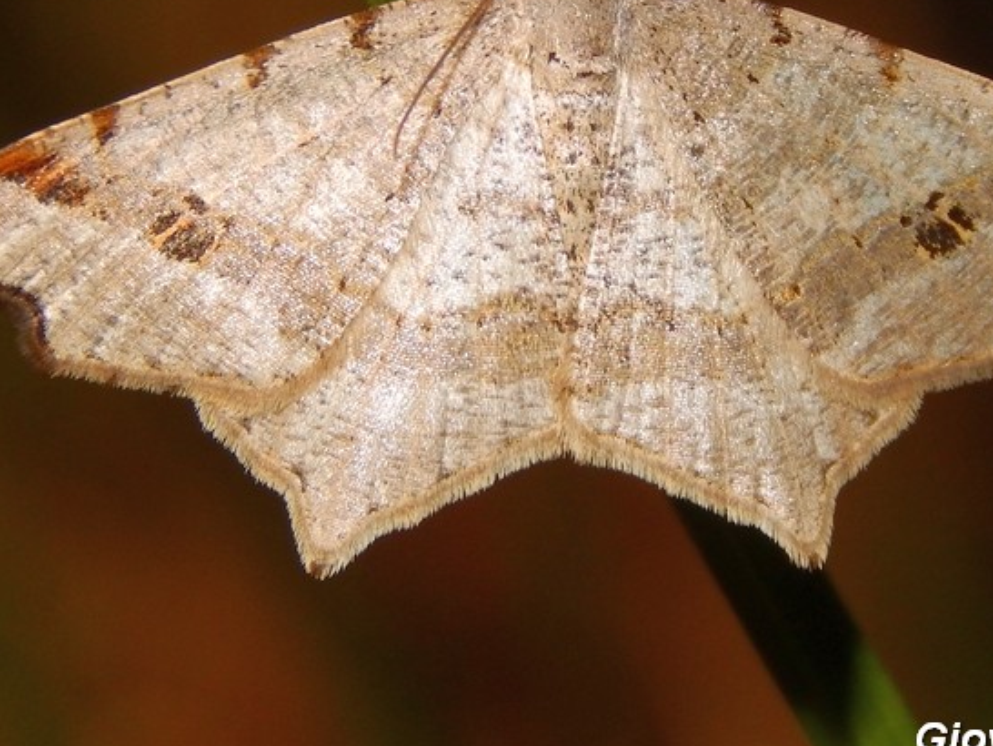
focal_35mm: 208
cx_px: 549
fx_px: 5969
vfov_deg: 7.1
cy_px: 227
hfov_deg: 9.5
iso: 125
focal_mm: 25.3
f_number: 9.8
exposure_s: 1/500
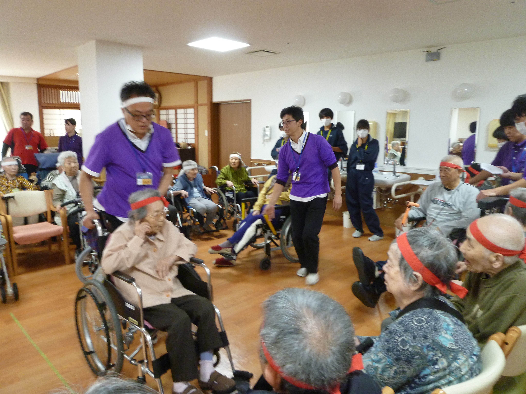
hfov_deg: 69.4
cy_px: 197
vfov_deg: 54.9
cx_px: 263
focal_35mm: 25
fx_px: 380
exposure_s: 1/30
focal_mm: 4.5
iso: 200
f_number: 2.8
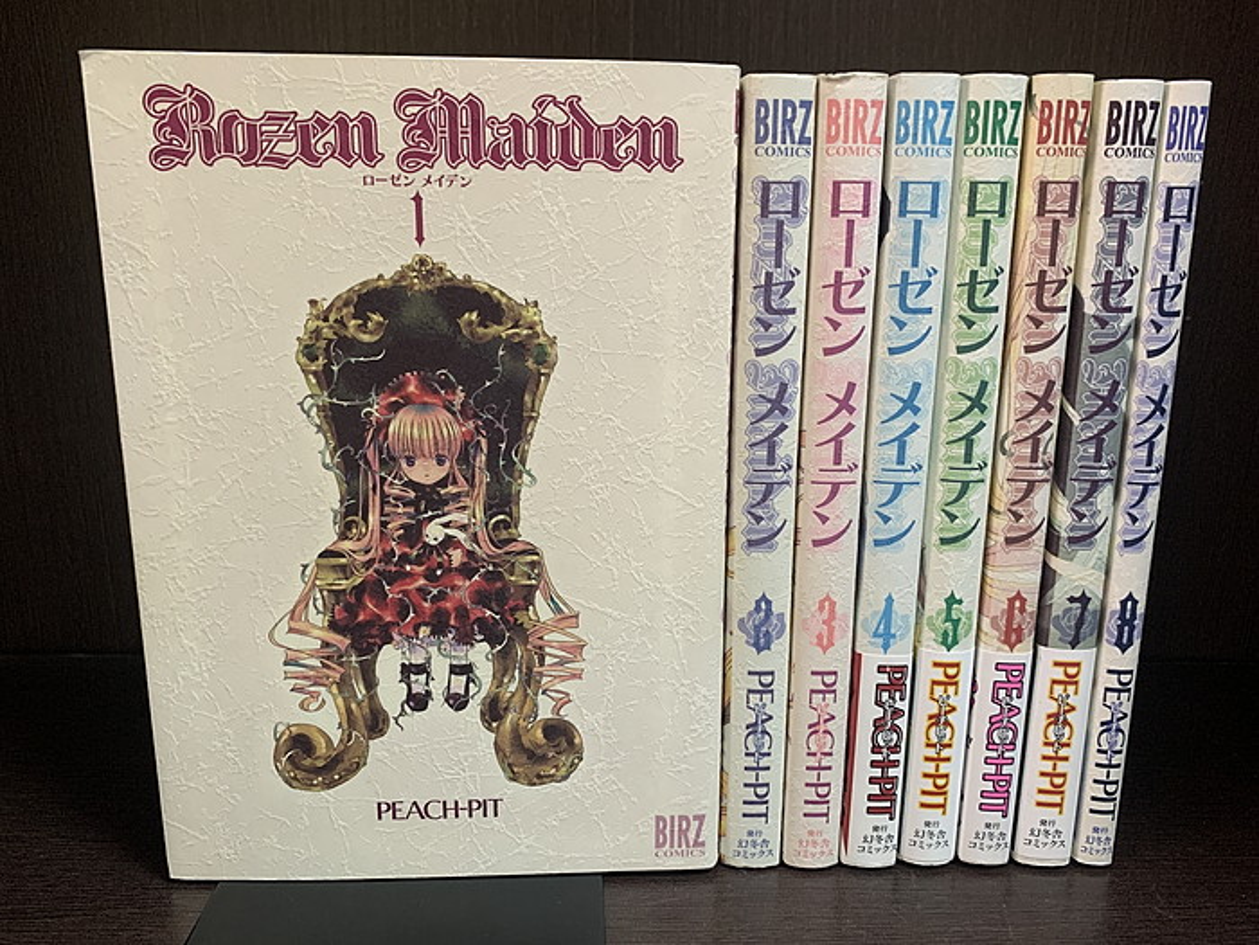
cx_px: 630
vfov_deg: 53.1
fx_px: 946
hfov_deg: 67.3
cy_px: 472
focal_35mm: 26
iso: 250
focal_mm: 4.25
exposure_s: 1/50
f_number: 1.8
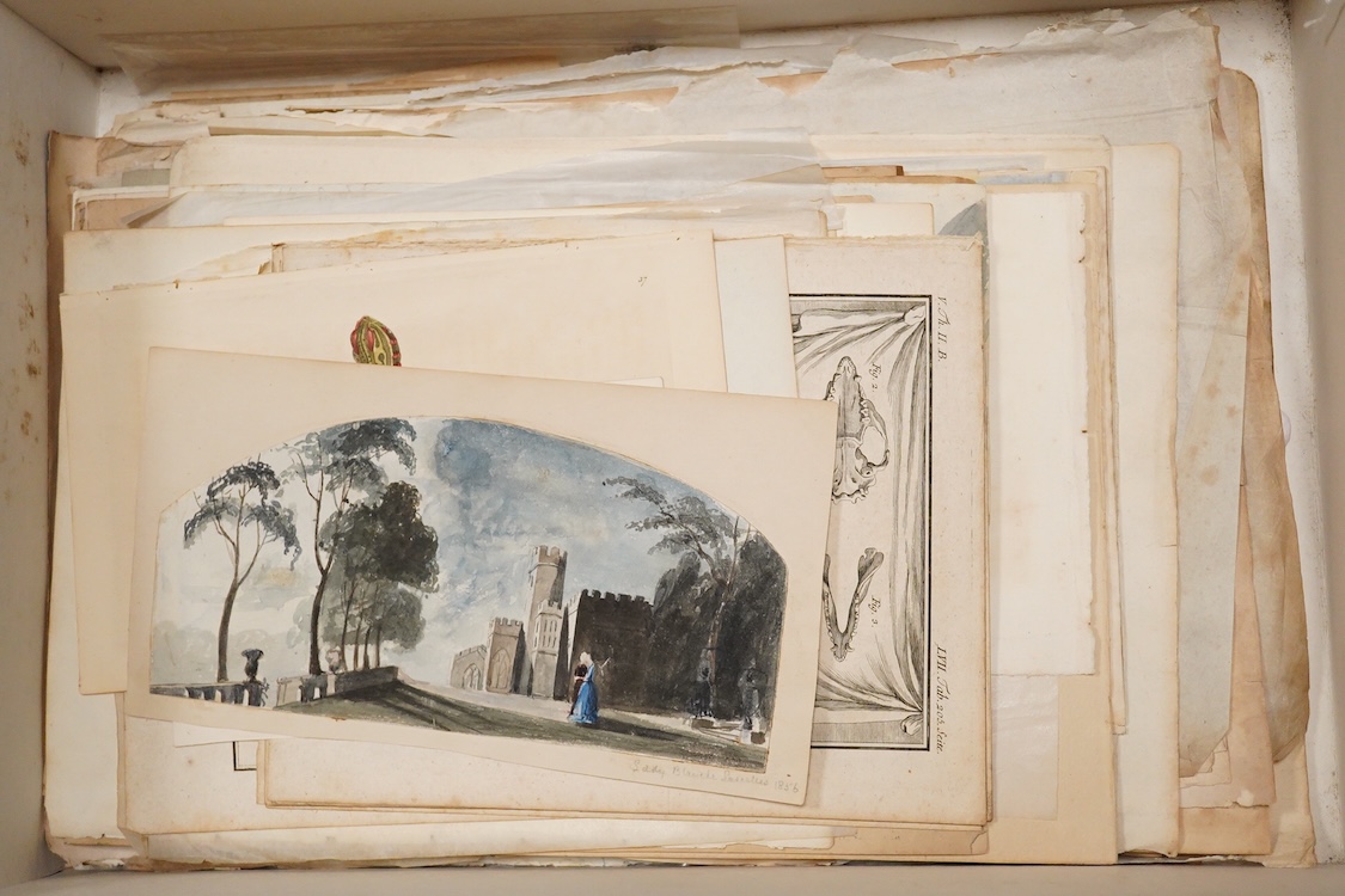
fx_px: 1681
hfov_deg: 43.6
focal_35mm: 45
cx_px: 672
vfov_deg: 29.9
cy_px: 448
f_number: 3.5
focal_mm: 30
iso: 2500
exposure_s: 1/320
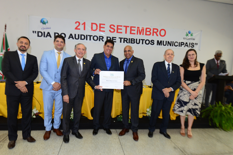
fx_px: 142
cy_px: 78
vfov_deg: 57.3
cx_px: 116
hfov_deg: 78.6
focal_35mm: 22
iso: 1600
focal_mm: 22
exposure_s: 1/125
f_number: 5
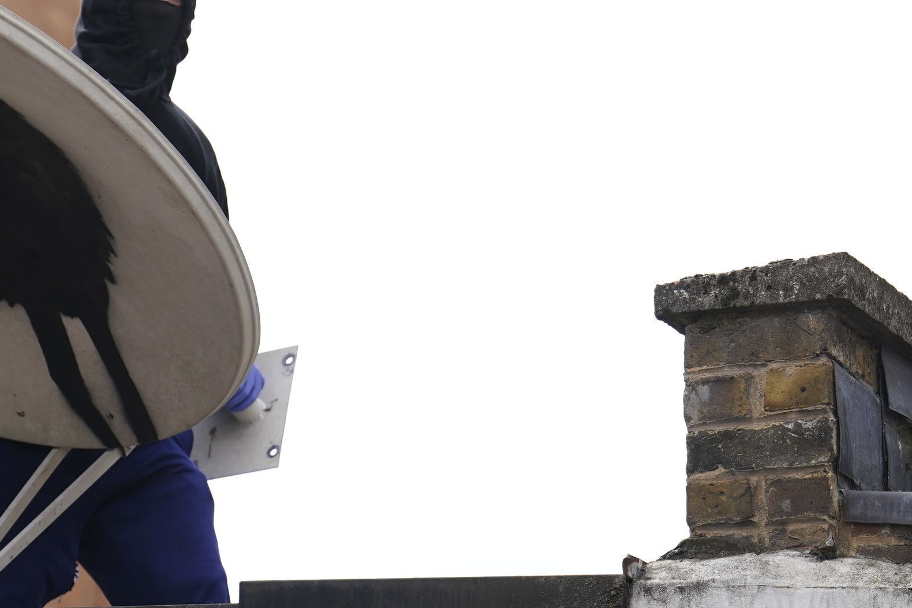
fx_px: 8080
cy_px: 160
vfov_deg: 4.3
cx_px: 227
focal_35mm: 319
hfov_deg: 6.5
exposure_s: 1/4000
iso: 320
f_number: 2.8
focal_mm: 144
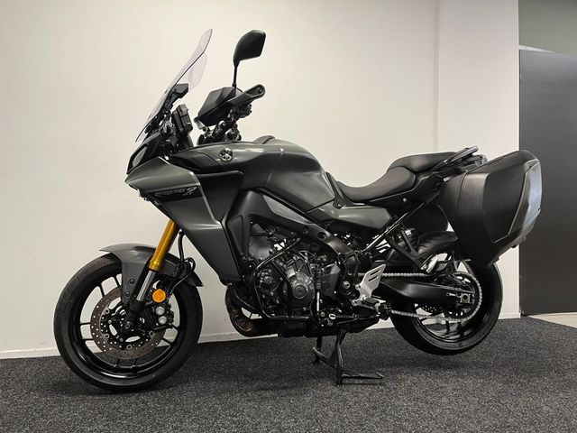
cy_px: 216
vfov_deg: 53.1
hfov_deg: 67.3
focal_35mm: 26
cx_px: 288
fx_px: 433
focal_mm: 5.1
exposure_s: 1/50
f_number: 1.6
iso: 100
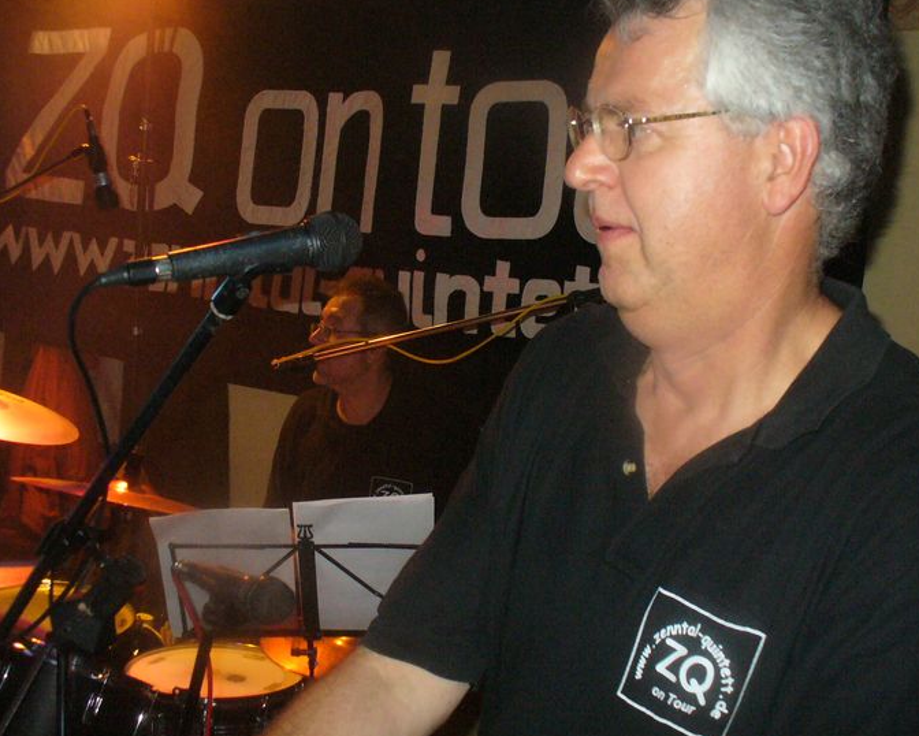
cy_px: 335
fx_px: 1170
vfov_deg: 34.9
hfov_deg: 42.9
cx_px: 479
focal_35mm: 43
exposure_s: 1/60
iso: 400
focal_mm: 6.1
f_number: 2.8
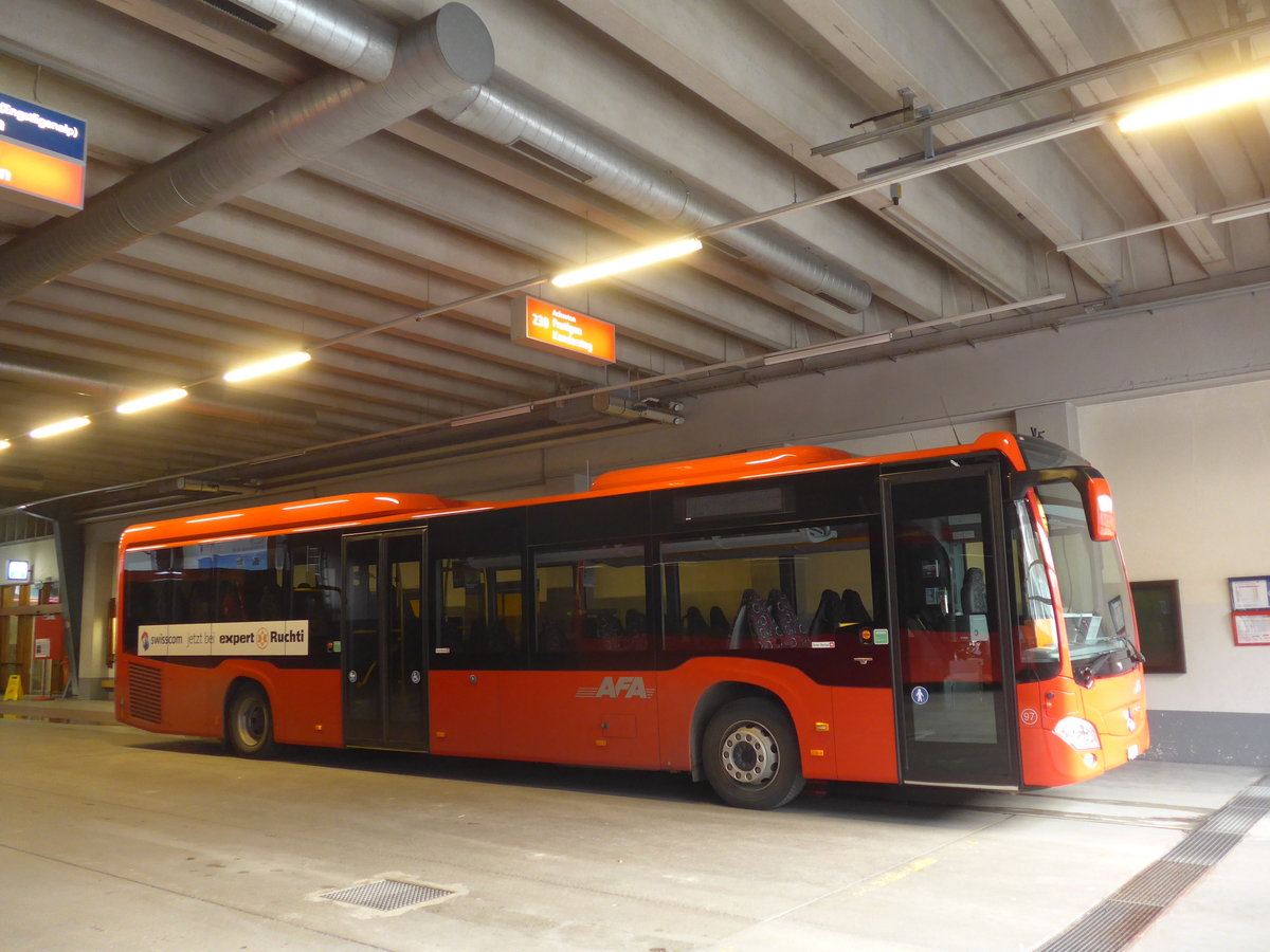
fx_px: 1064
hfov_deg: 61.7
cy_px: 476
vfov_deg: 48.2
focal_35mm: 29
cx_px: 635
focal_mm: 6
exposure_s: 1/25
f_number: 2
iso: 400
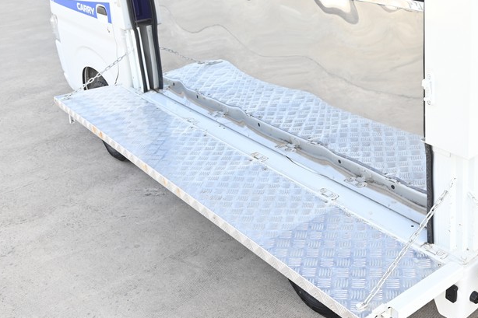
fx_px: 571
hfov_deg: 42.6
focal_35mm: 43
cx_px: 406
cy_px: 80
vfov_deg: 30.6
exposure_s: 1/100
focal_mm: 24
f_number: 6.3
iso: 200
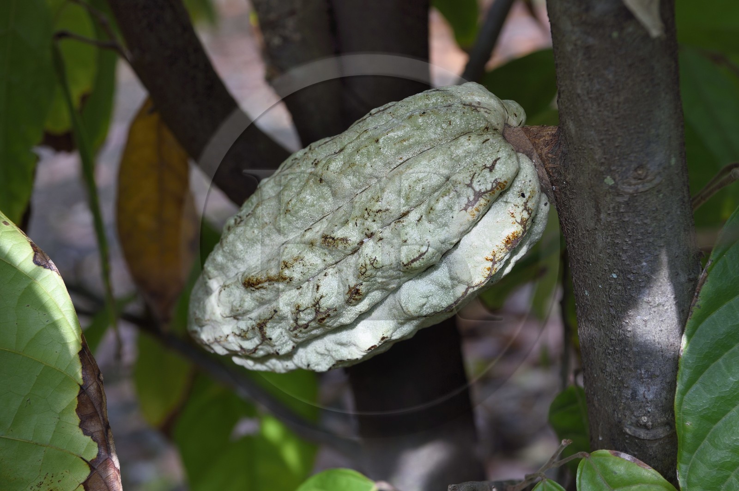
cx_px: 370
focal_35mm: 70
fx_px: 1436
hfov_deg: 28.9
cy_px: 246
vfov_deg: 19.4
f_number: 8
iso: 200
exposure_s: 1/80
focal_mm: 70
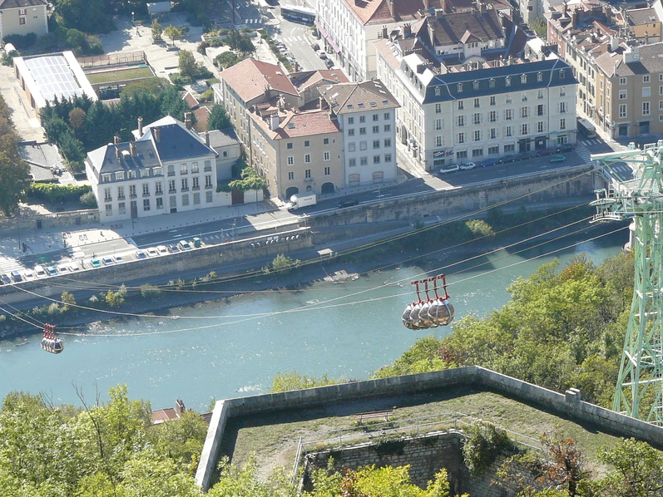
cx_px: 370
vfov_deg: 8.9
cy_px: 298
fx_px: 3199
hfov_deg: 11.8
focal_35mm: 167
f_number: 4.5
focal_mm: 17.3
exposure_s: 1/250
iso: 100
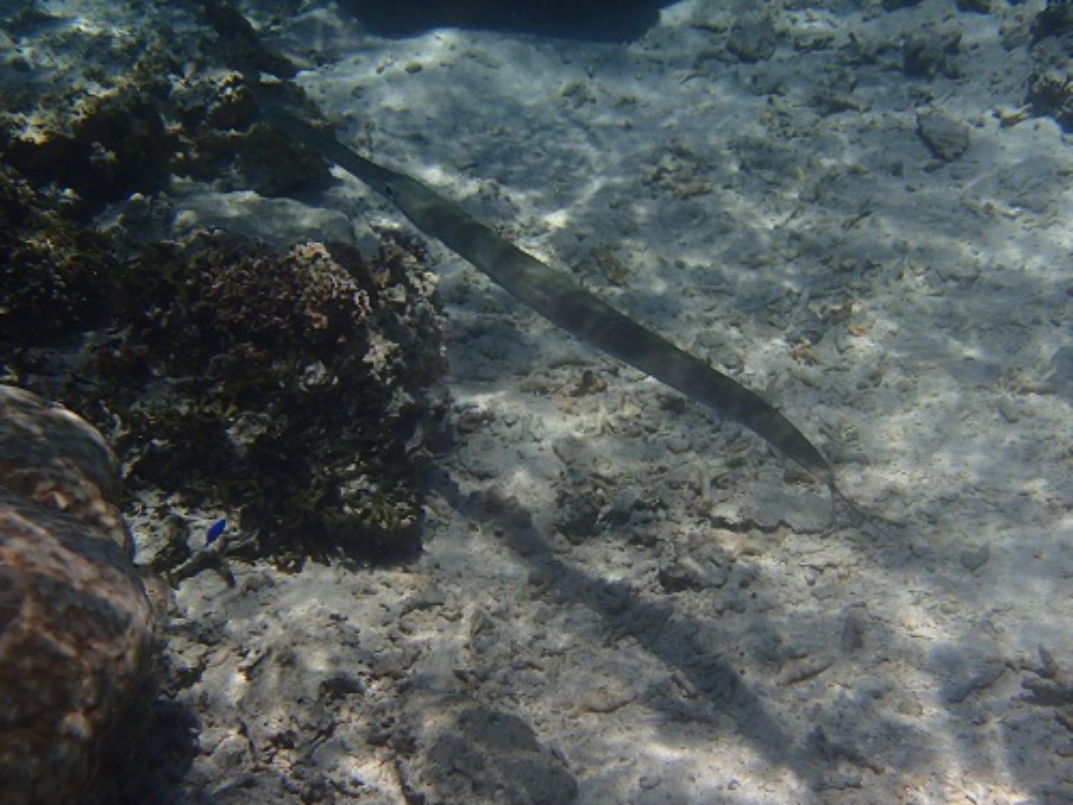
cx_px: 536
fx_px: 1612
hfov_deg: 36.8
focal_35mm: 52
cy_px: 402
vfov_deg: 28.0
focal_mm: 9.39
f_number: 5
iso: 100
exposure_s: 1/1250
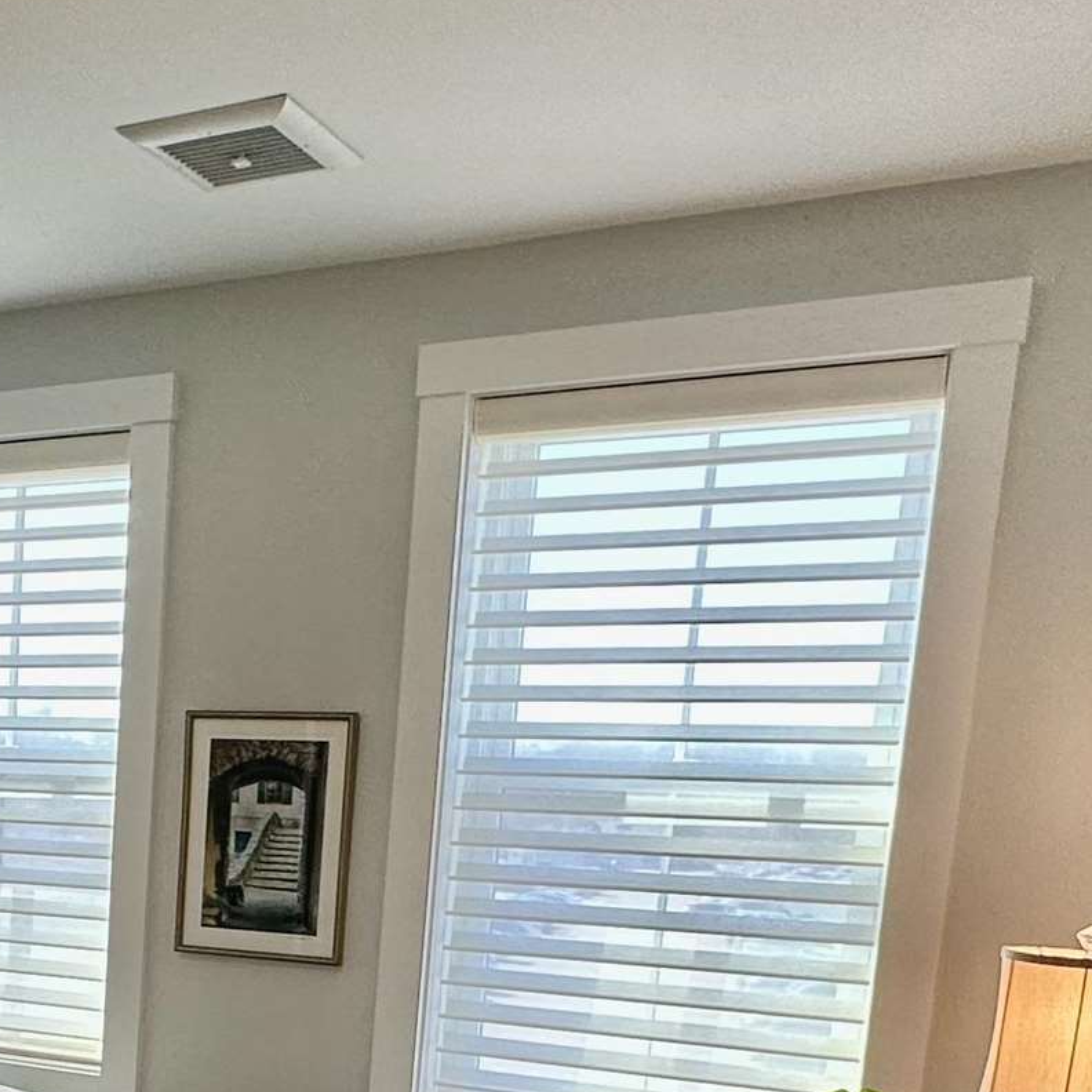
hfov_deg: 32.7
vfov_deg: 32.6
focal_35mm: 48
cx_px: 22
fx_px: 1713
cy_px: 1084
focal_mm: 2.22
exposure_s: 1/120
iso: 64
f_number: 2.2
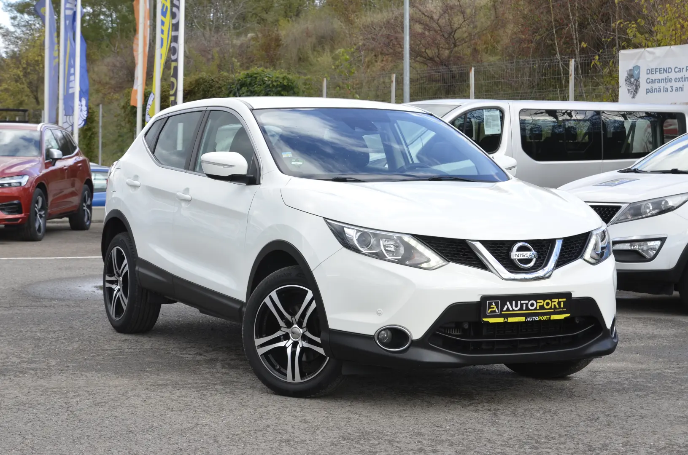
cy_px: 228
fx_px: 1430
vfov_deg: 18.1
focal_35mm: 75
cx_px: 344
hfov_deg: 27.0
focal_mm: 50
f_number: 6.3
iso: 200
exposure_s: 1/160
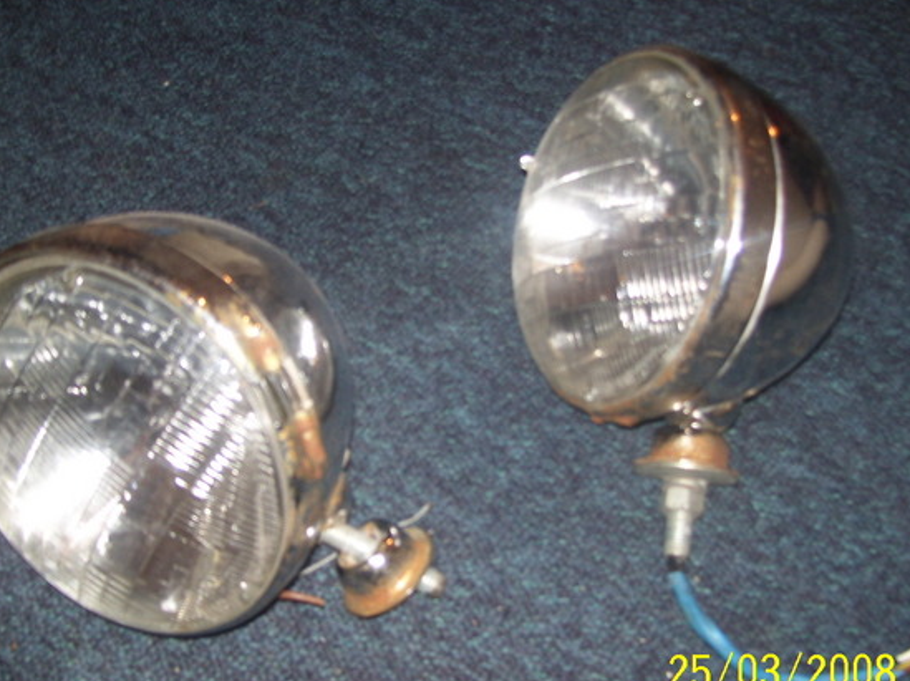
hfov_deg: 44.8
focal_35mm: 42
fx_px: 1103
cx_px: 419
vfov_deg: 34.3
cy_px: 373
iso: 80
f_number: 2.7
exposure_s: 1/60
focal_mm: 6
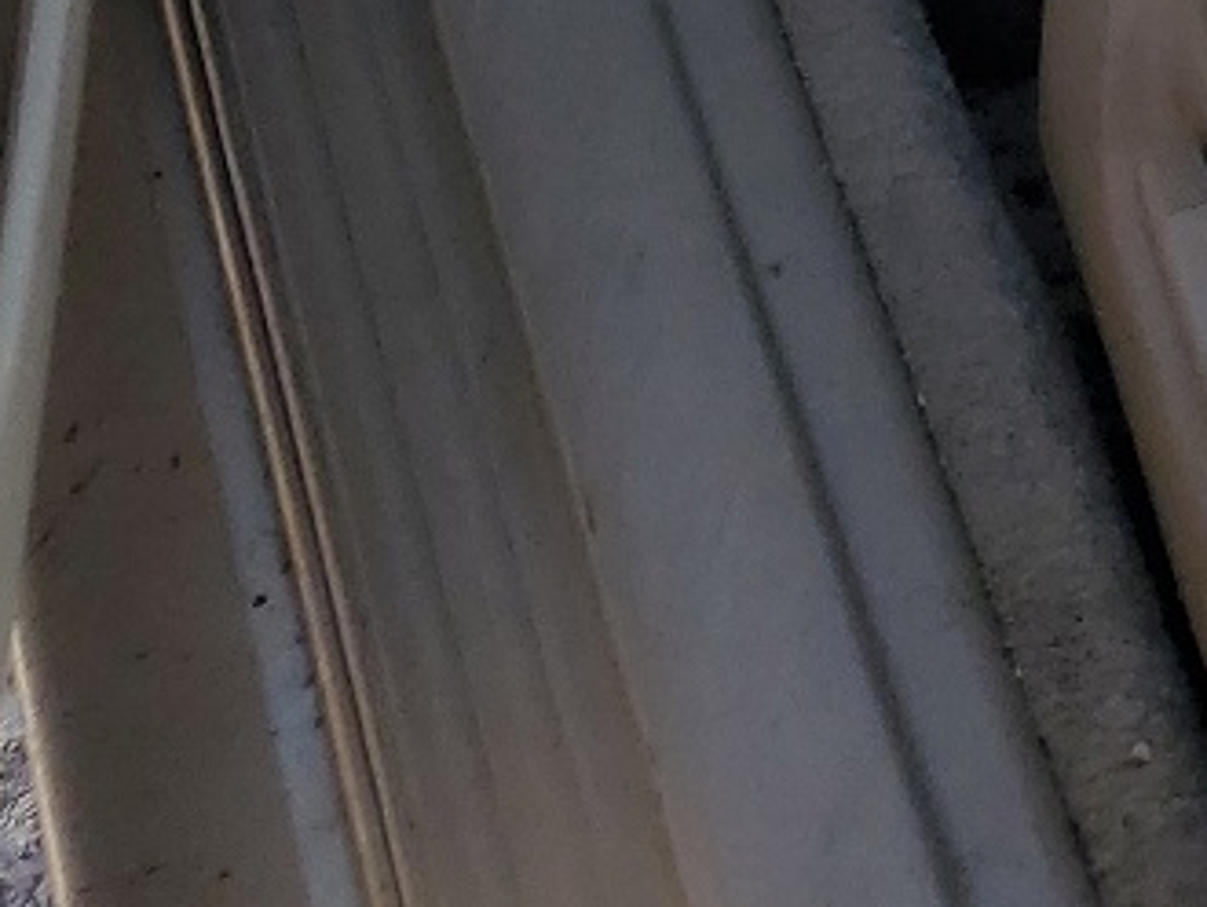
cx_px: 2154
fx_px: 4397
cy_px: -1211
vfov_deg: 10.3
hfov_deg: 13.9
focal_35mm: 126
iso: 50
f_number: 1.5
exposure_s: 1/476
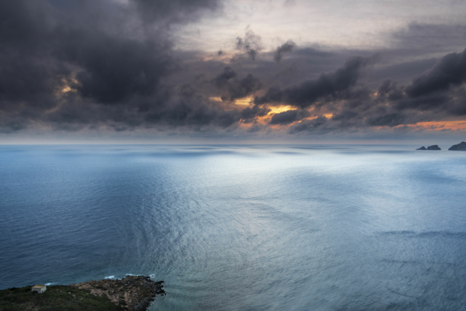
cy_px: 156
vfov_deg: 43.6
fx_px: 388
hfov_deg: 61.9
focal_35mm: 30
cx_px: 233
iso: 100
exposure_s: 1/2
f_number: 16
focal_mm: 30
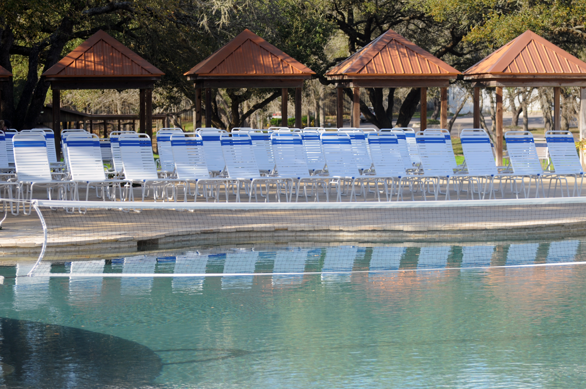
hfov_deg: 19.5
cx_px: 293
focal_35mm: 105
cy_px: 194
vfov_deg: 13.0
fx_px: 1707
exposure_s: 1/250
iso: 200
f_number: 4.5
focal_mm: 70
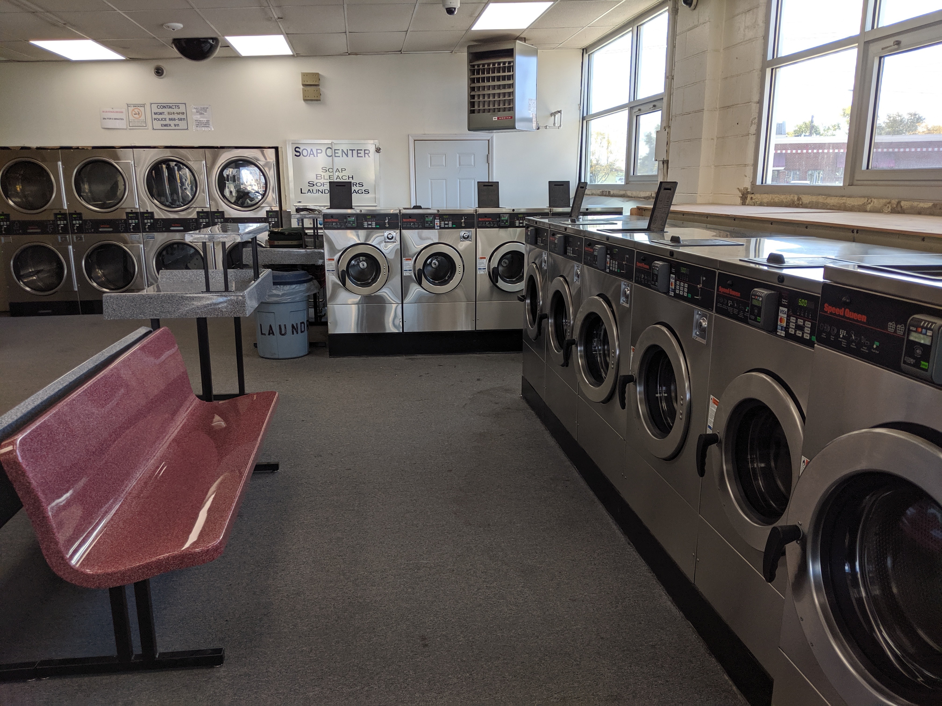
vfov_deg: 51.4
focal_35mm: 27
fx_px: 735
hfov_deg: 65.3
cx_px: 471
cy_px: 353
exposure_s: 1/411
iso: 70
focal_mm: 4.44
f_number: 1.8
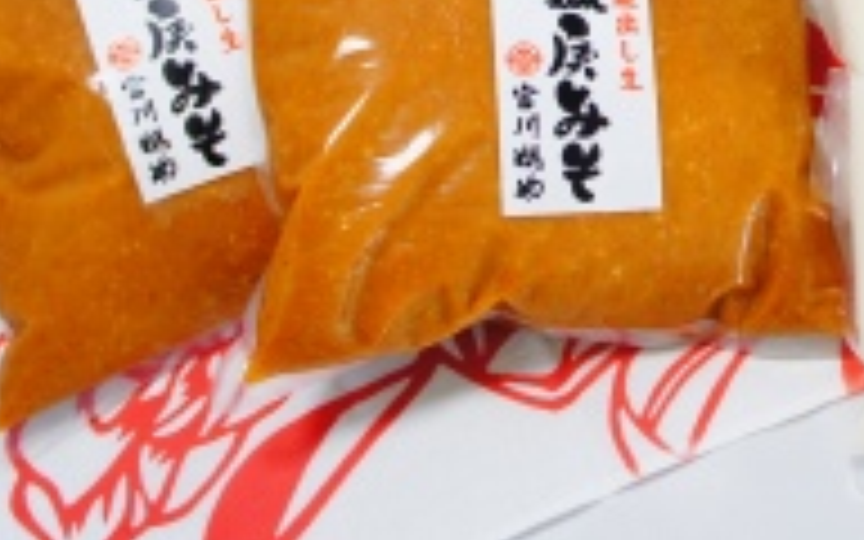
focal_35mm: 75
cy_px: -130
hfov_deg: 26.4
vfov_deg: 16.5
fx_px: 1771
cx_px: 792
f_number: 4
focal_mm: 21
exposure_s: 1/40
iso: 200
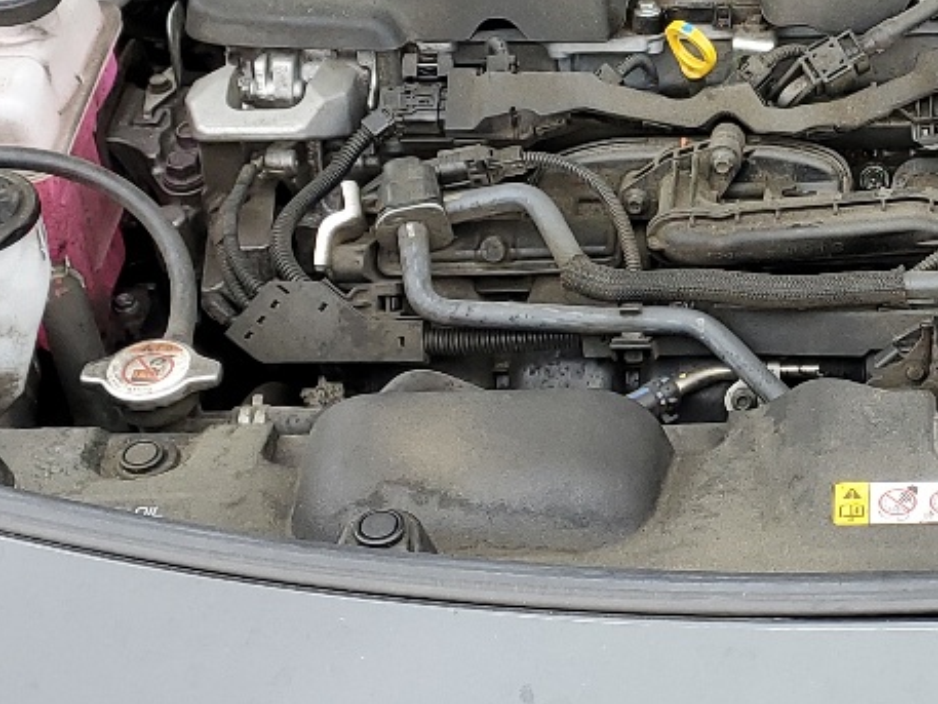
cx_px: 909
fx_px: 2467
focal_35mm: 91
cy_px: 201
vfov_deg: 16.2
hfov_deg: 20.9
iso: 54
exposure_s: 1/120
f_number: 1.5
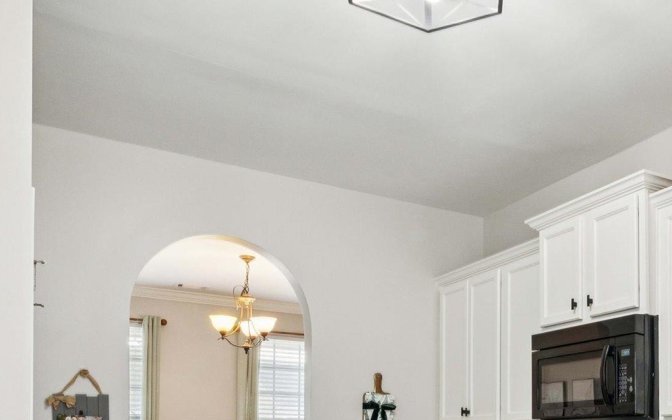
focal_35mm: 39
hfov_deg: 46.8
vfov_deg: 30.1
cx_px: 566
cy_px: 436
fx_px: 714
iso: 400
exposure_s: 1/5
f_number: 13
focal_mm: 14
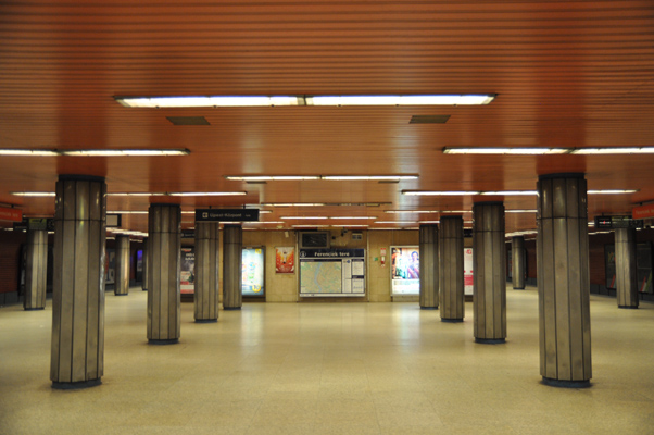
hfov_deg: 57.3
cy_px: 218
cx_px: 327
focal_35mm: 33
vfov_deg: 39.9
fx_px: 599
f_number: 3.2
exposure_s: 1/40
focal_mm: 22
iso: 800
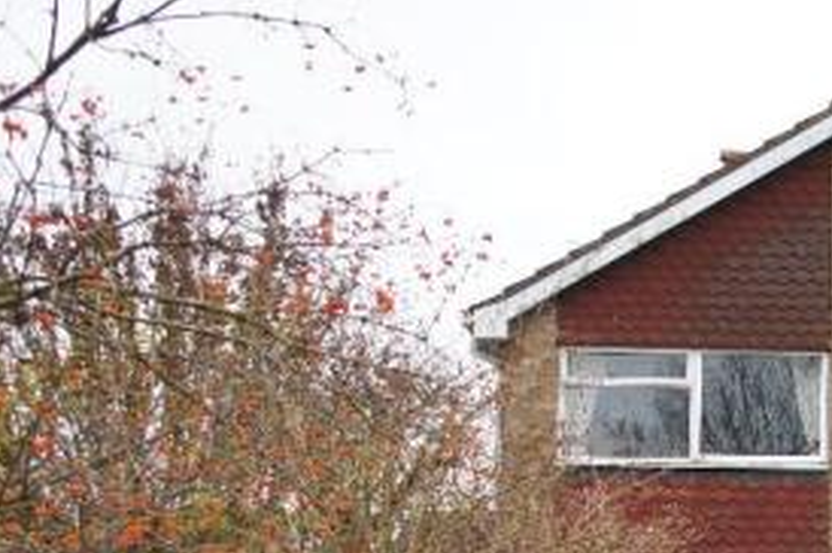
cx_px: 929
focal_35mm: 79
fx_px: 1824
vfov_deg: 16.6
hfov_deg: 24.0
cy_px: 635
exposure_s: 1/160
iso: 1000
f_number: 4
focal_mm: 22
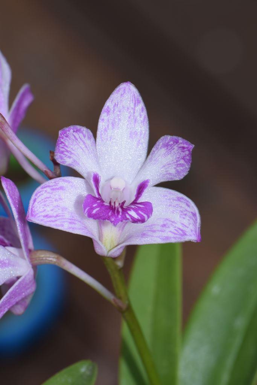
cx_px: 128
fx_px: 1686
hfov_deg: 8.7
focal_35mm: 158
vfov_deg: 13.0
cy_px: 192
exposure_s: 1/60
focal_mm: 105
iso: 100
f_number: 16
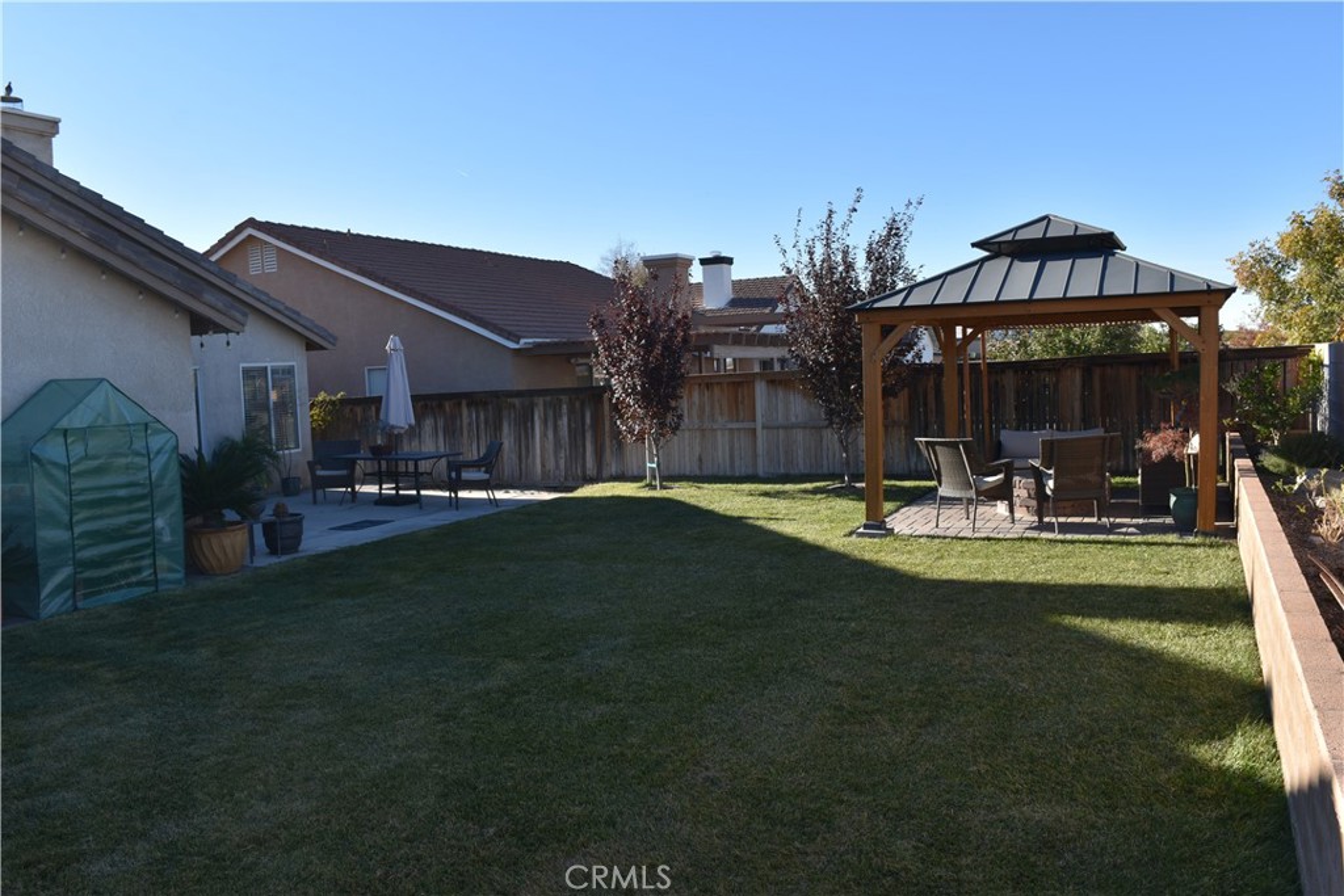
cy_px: 448
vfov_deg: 47.9
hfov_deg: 67.4
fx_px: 1008
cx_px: 672
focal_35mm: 27
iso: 200
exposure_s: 1/250
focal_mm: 18
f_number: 8
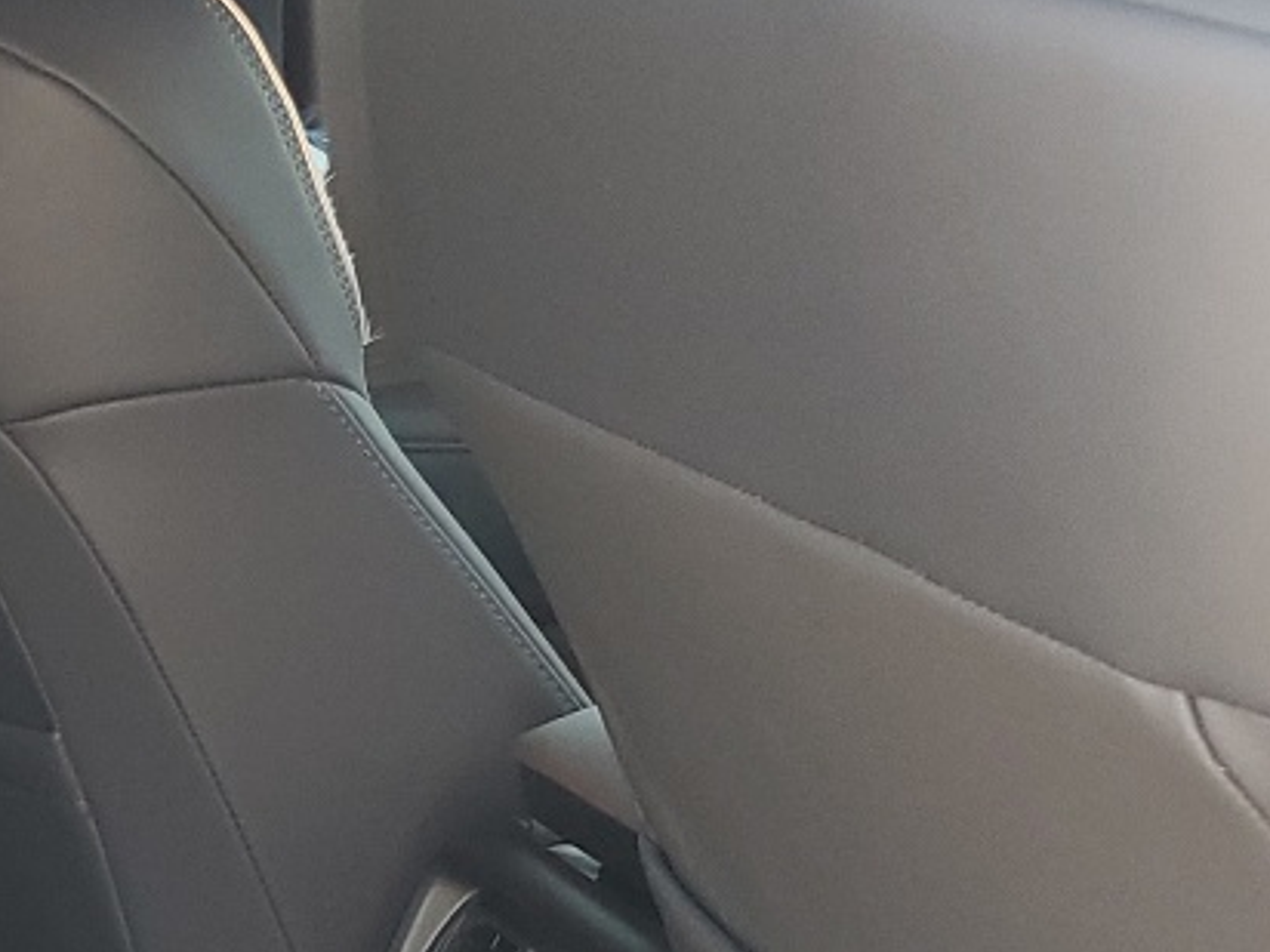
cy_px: 930
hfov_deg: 16.7
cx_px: -897
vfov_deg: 14.4
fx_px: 3706
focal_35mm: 101
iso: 69
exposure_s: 1/120
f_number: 1.5
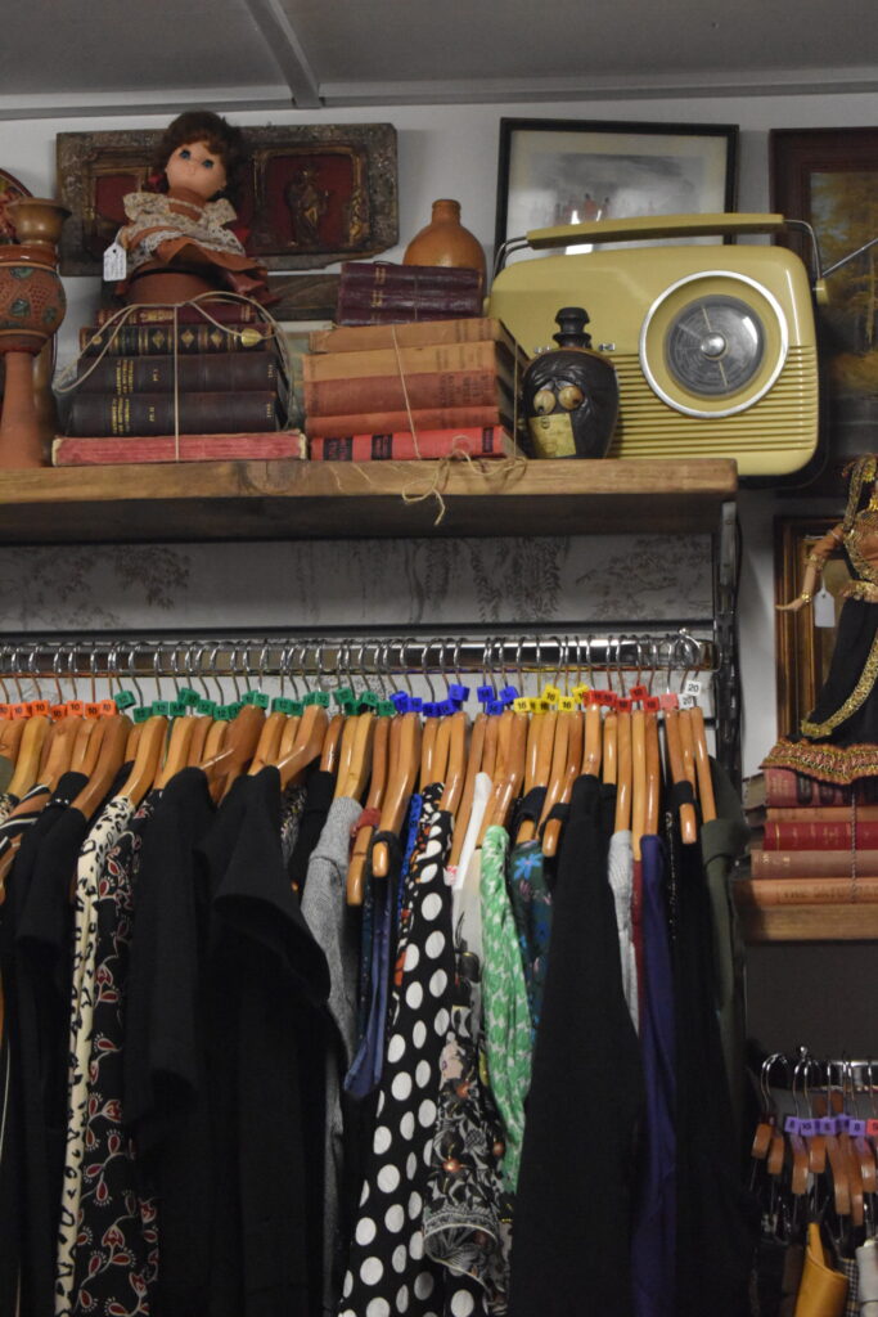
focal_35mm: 72
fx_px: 2633
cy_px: 658
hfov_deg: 18.9
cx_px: 439
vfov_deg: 28.1
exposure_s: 1/125
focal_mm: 48
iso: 6400
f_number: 5.3
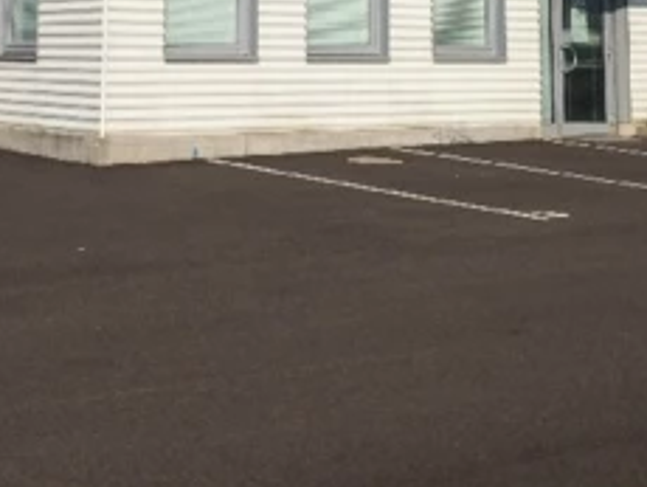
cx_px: 232
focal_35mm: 82
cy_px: -169
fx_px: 1534
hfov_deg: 23.7
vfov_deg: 16.9
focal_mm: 4.12
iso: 32
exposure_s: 1/5128
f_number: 2.2
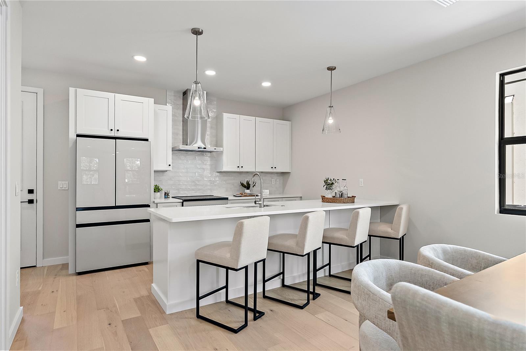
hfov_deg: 84.0
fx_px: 292
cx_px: 263
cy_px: 176
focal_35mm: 20
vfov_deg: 62.0
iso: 1600
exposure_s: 1/125
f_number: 6.3
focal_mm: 20
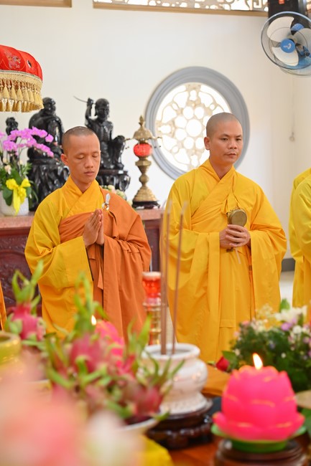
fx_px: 1011
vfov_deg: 26.0
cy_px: 233
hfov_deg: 17.5
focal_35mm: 78
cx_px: 156
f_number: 4.5
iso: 1000
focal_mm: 78
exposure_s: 1/100
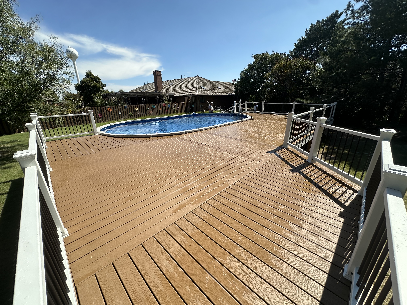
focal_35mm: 14
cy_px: 152
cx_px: 204
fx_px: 165
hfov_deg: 102.1
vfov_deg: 85.7
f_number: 2.2
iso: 40
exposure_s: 1/1855
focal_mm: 2.22
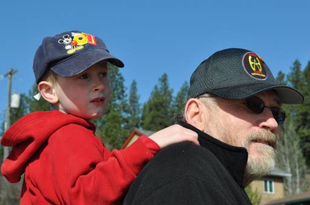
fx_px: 627
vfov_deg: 18.6
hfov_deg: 27.8
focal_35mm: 73
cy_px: 112
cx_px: 153
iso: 200
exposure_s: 1/400
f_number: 10
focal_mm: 42
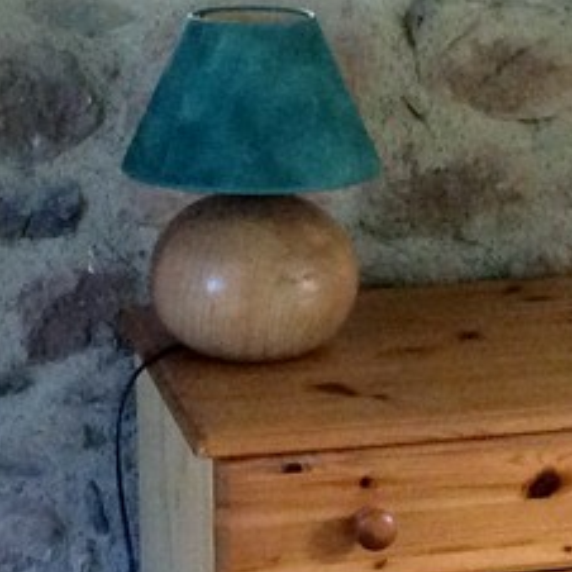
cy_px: 234
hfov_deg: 13.6
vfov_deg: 13.6
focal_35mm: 128
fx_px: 2393
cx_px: 321
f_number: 2.4
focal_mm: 3.3
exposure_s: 1/24
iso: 200
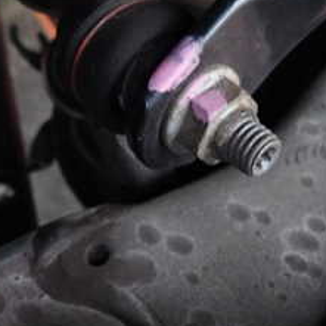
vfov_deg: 28.6
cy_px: 148
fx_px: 639
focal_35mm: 60
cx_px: 186
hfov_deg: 28.6
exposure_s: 1/30
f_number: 2
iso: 320
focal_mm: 4.5
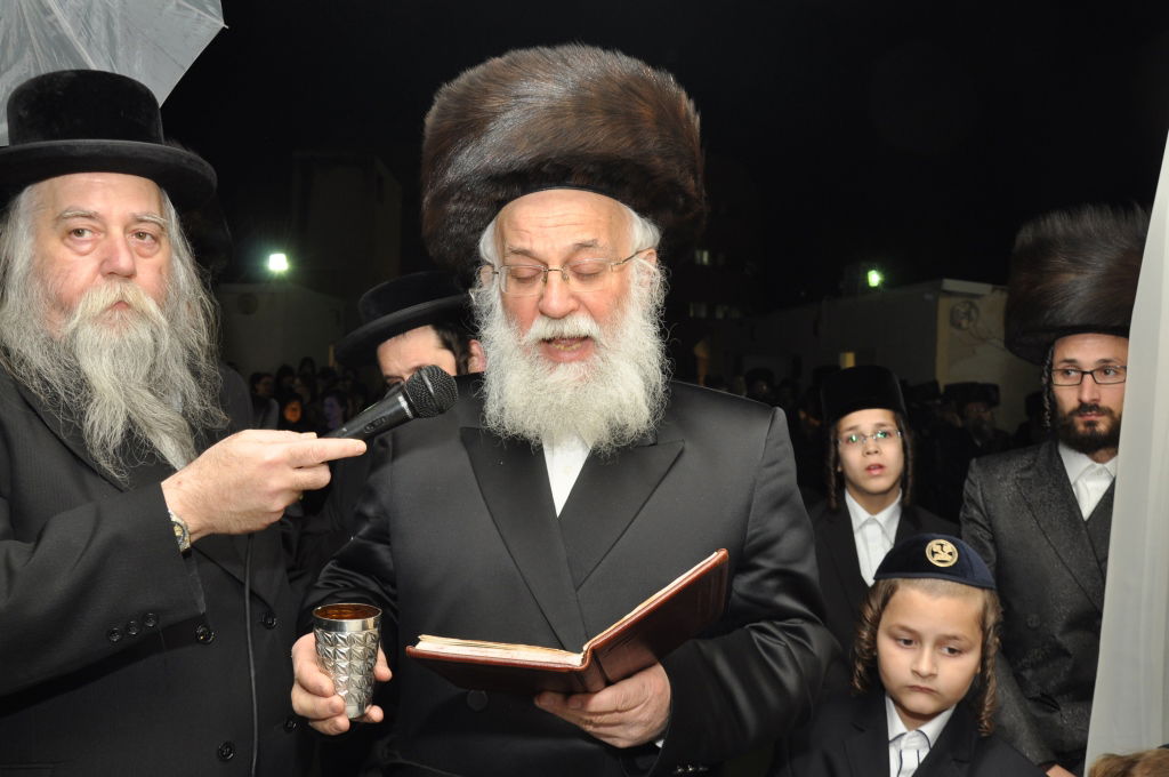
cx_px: 584
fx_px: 1022
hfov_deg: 59.6
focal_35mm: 32
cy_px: 388
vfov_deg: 41.6
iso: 400
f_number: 5.6
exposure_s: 1/80
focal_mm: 21
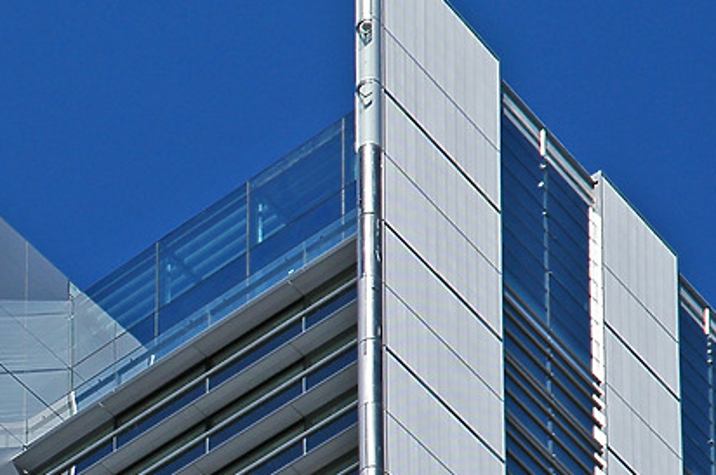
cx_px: 23
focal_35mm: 328
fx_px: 6511
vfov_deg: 4.2
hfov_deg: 6.3
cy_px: 348
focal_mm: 100
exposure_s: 1/1000
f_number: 8
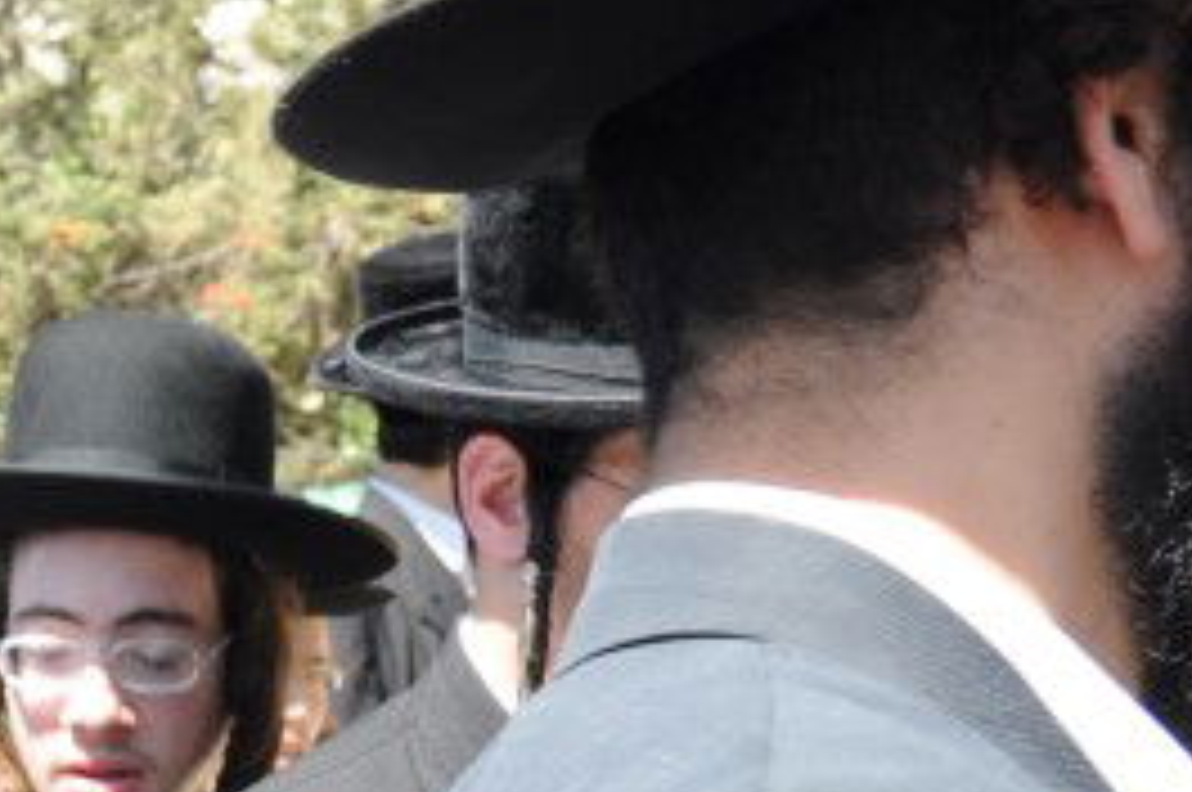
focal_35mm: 118
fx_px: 3902
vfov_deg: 11.0
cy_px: 1328
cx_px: -157
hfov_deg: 16.8
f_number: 6.3
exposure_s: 1/160
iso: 200
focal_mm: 18
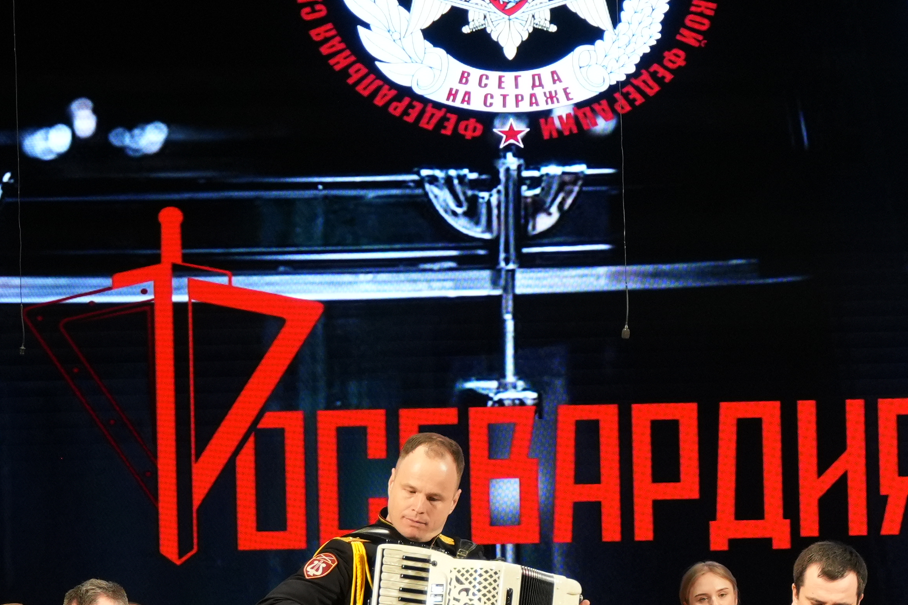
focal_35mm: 255
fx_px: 6431
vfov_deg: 5.4
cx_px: 827
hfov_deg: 8.0
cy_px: 524
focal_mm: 64
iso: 1000
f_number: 4
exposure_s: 1/160
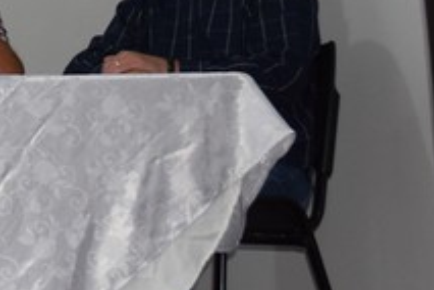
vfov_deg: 9.6
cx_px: -293
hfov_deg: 13.5
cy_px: -153
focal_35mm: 139
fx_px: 1676
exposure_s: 1/100
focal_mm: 22
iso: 800
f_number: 5
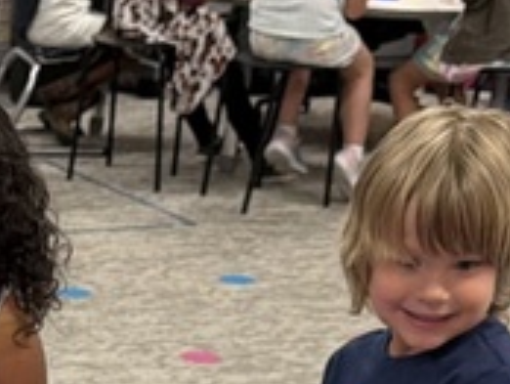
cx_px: -293
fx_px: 2080
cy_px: 745
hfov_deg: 13.1
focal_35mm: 141
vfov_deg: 9.9
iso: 320
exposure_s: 1/60
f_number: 1.78
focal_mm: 6.76
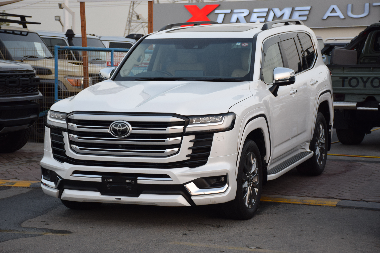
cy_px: 126
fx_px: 950
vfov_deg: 15.2
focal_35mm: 90
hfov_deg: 22.6
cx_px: 190
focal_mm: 60
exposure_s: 1/60
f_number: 5
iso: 400
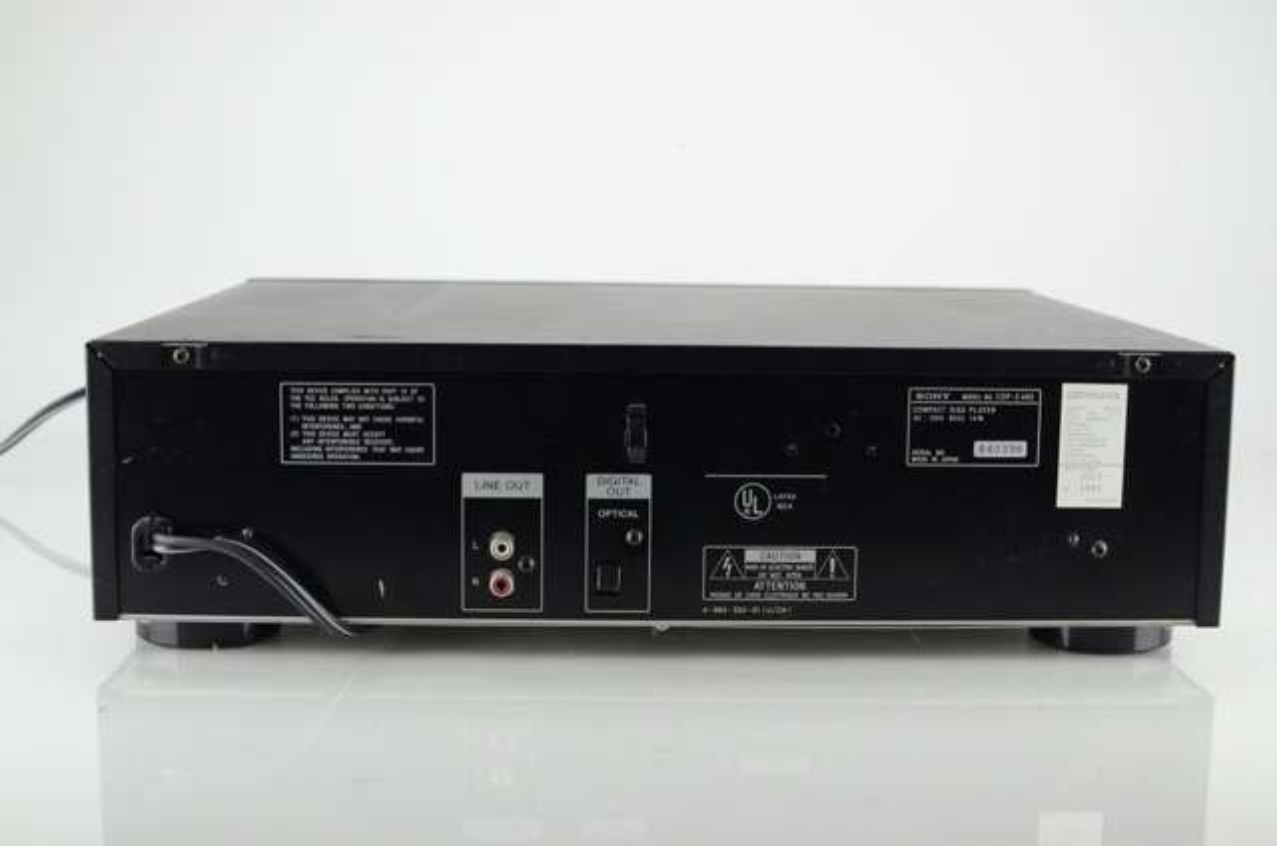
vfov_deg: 25.6
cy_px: 423
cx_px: 638
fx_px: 1859
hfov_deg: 37.9
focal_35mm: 52
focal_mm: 35
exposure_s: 1/125
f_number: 5.6
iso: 640
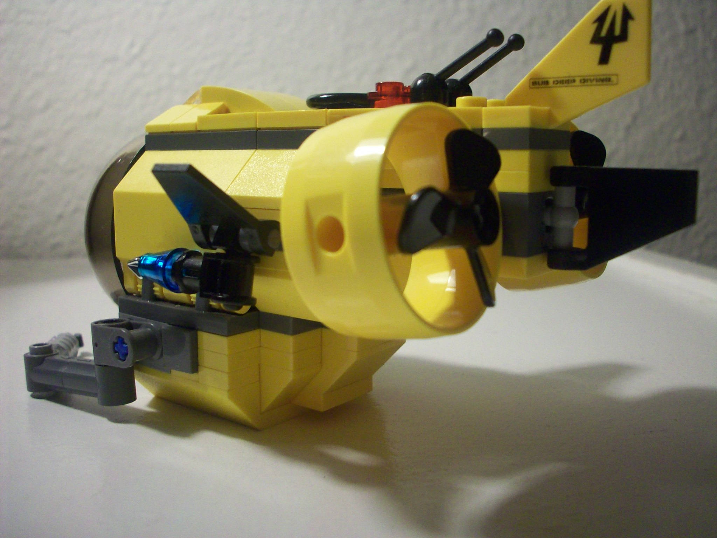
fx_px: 766
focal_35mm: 37
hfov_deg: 50.1
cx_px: 358
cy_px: 269
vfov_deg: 38.7
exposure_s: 1/34.6
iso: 160
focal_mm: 6.2
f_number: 2.8
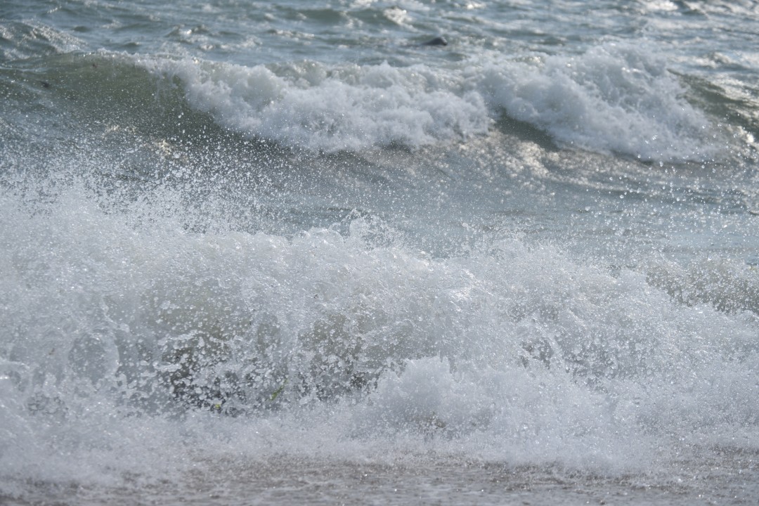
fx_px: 2372
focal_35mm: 112
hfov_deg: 18.2
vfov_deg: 12.2
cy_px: 253
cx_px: 380
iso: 200
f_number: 4.5
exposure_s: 1/4000
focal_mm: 75
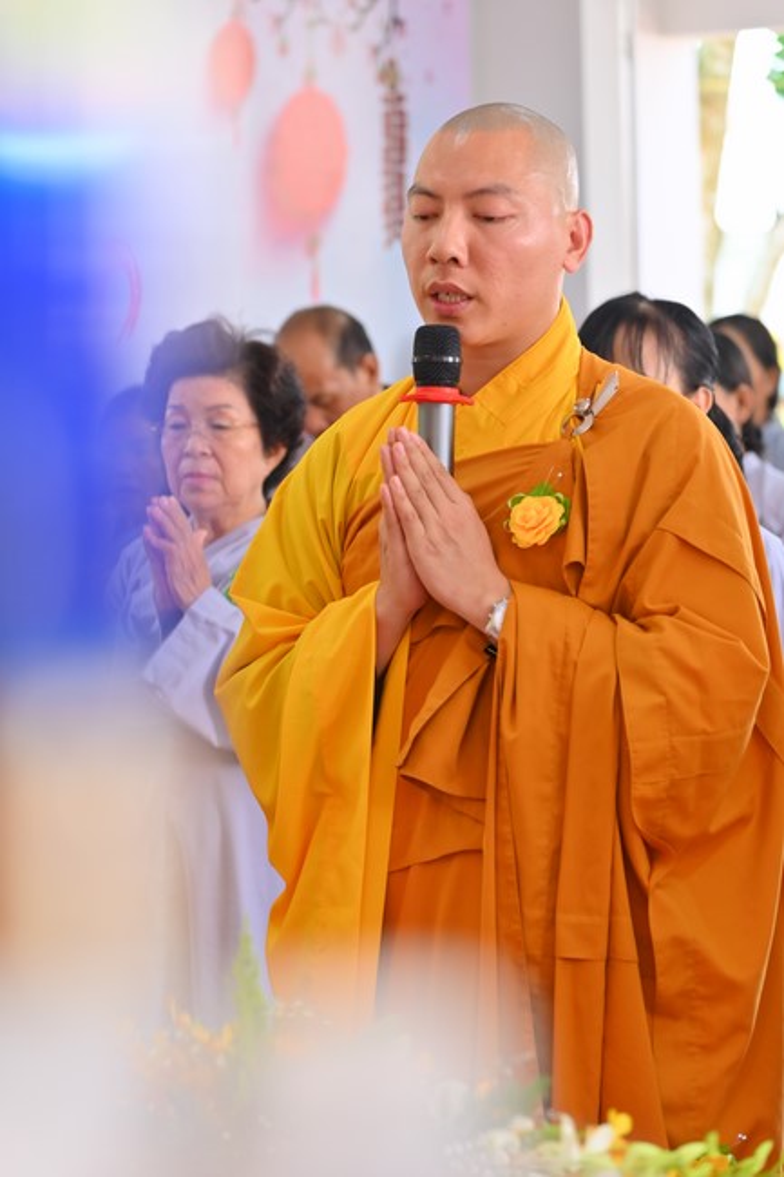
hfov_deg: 11.4
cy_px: 588
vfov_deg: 17.1
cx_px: 392
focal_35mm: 120
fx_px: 3922
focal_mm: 120
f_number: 5
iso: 400
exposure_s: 1/80
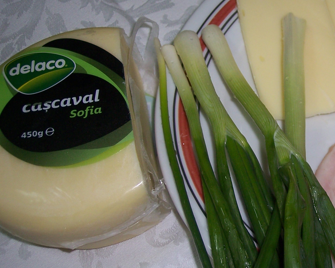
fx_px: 704
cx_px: 299
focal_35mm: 71
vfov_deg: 21.5
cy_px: 147
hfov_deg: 25.9
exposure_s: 1/60
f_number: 2.8
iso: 100
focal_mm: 8
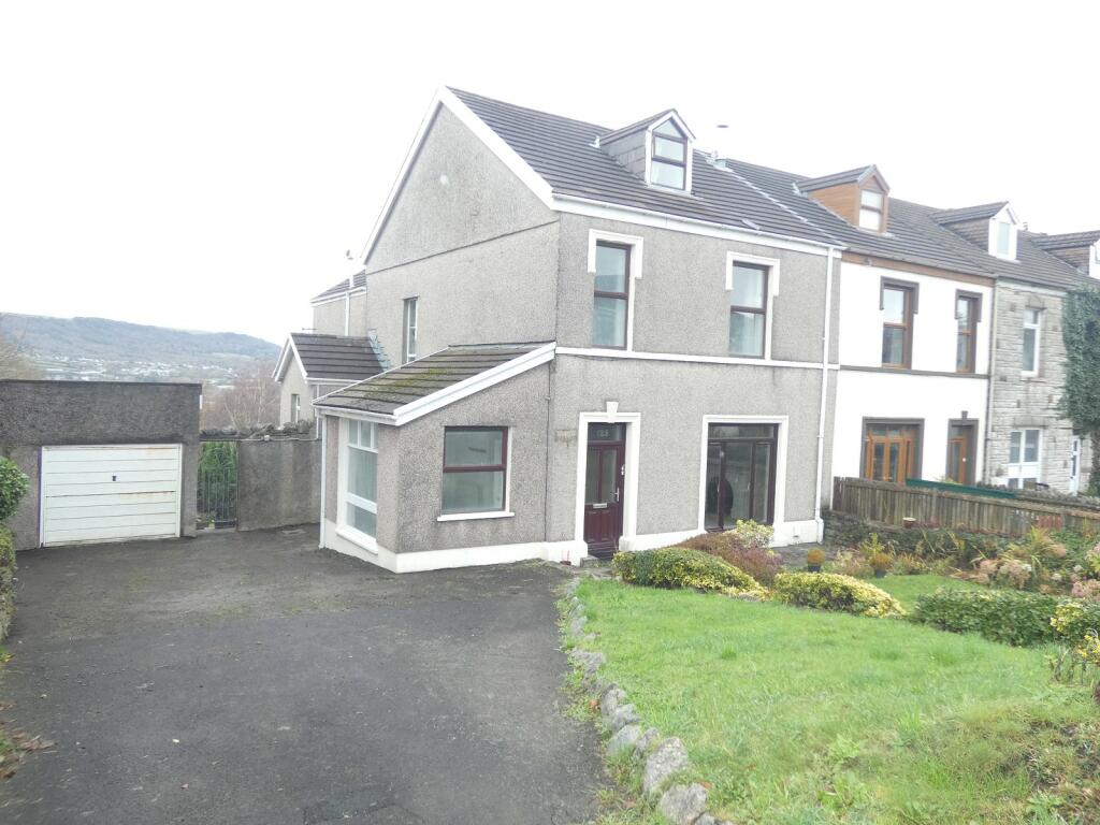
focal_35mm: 26
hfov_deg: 67.3
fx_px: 826
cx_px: 550
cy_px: 412
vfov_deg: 53.1
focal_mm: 4.6
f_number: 3.1
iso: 250
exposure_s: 1/60
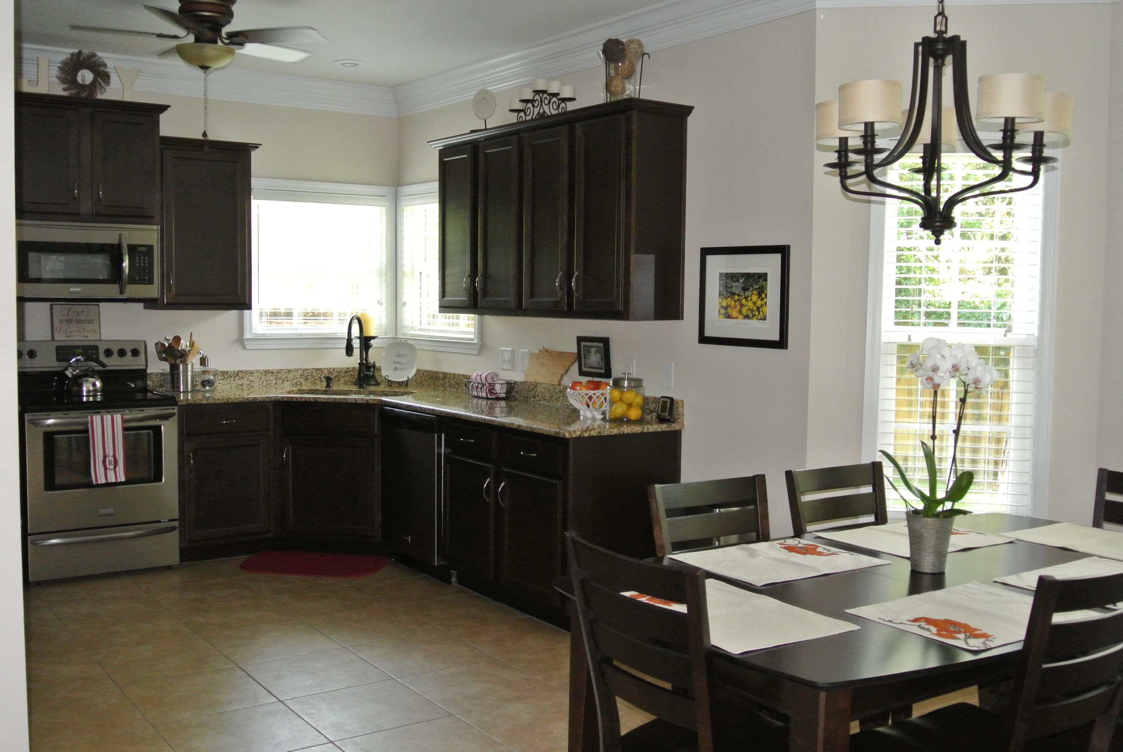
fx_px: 1124
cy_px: 376
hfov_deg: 53.1
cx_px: 562
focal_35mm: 36
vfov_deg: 37.0
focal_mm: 13.6
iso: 800
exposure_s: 1/60
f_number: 4
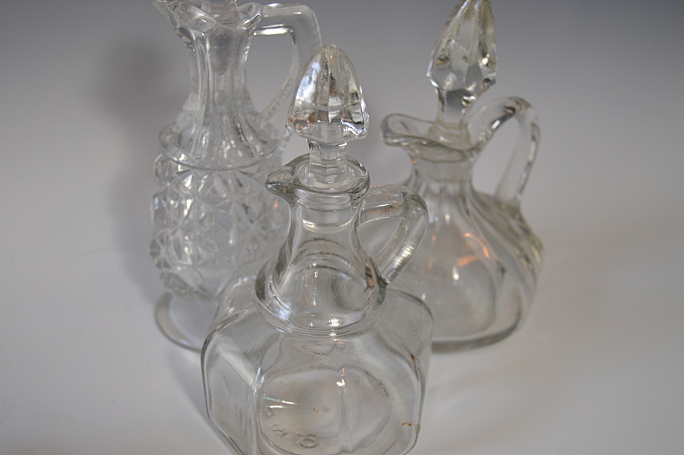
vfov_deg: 28.0
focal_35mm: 48
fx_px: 911
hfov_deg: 41.1
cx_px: 342
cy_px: 228
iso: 400
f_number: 5
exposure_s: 1/100
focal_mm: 32
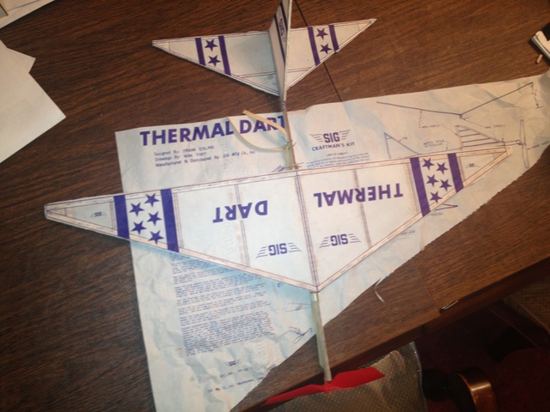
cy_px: 206
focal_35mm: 35
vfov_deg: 40.7
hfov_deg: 52.6
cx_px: 275
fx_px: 556
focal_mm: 4.28
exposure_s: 1/20
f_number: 2.4
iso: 50
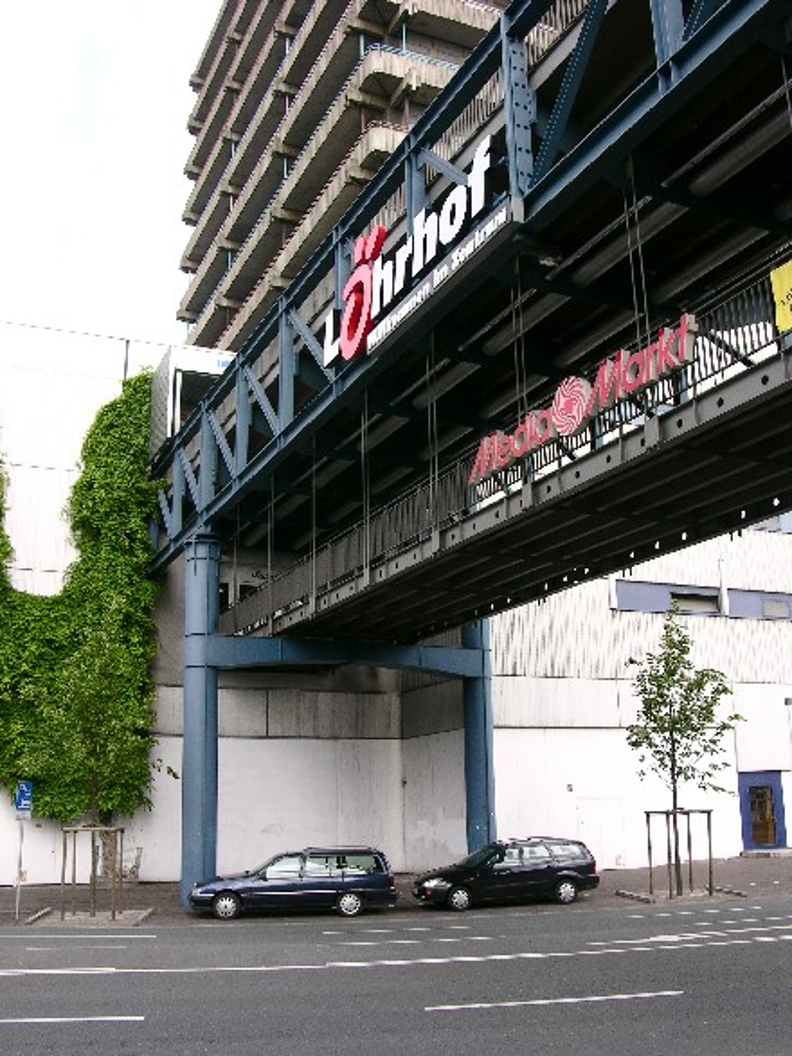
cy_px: 528
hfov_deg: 40.7
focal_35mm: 35
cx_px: 396
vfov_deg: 52.6
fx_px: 1068
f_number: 5.6
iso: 50
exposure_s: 1/64.2
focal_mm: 8.9
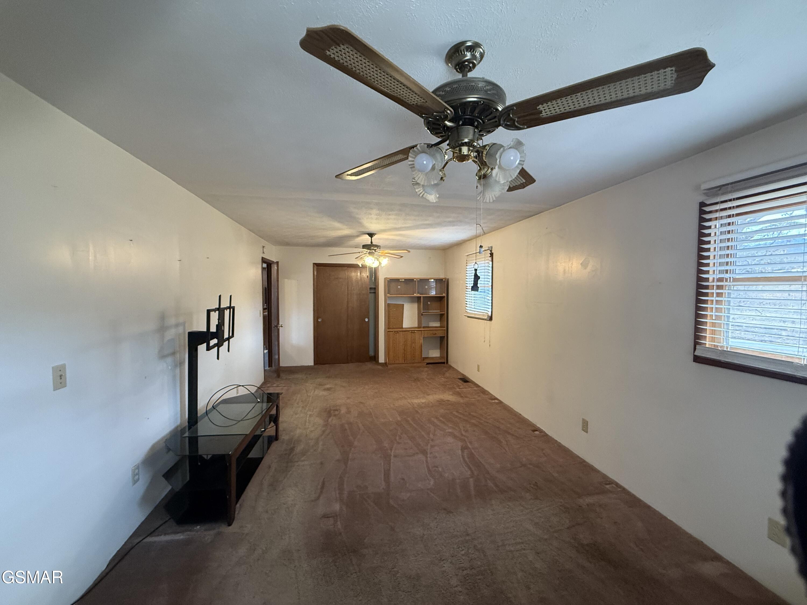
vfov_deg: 85.7
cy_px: 302
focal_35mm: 14
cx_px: 404
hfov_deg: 102.1
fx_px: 326
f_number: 2.2
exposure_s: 1/60
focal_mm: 2.22
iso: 400
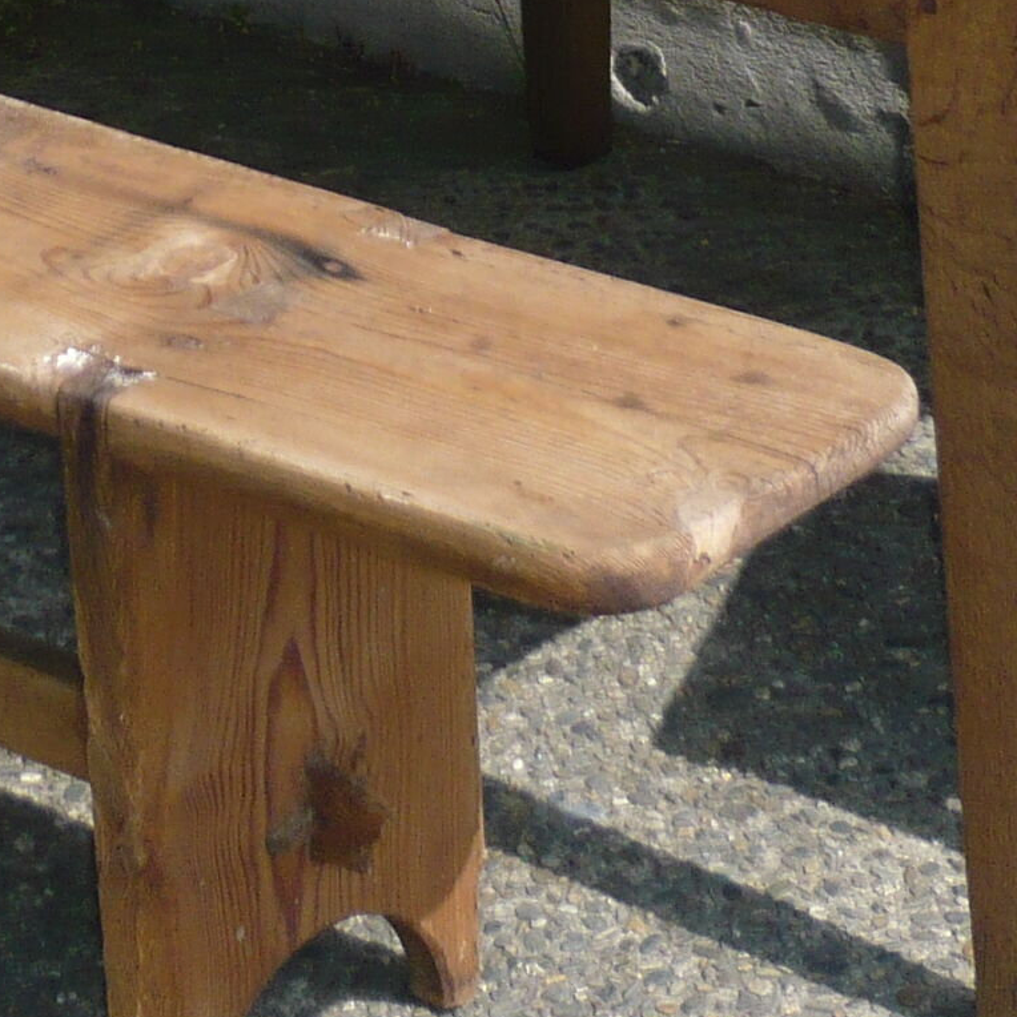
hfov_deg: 10.9
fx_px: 5318
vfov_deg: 10.6
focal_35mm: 160
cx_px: 154
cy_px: -390
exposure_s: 1/640
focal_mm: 7.4
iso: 100
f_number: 3.5
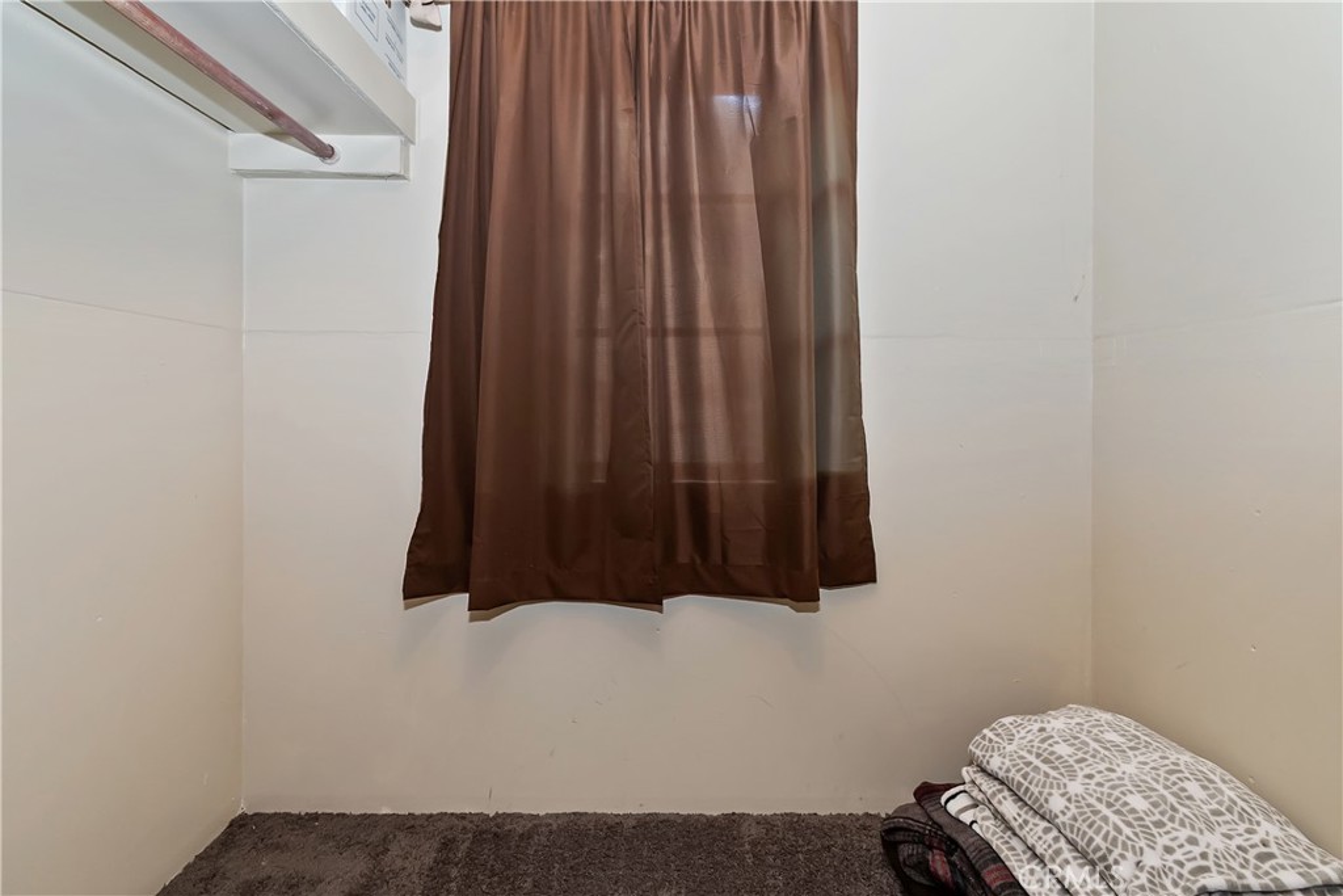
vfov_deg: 77.3
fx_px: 560
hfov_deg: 100.4
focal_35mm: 15
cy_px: 448
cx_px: 672
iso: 400
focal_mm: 10
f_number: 8
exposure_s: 1/30
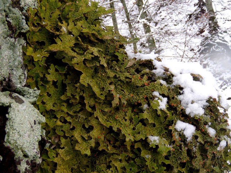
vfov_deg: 39.6
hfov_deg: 51.4
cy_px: 86
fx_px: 240
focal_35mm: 36
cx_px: 116
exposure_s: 1/60
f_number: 3.6
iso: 100
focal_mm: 6.4
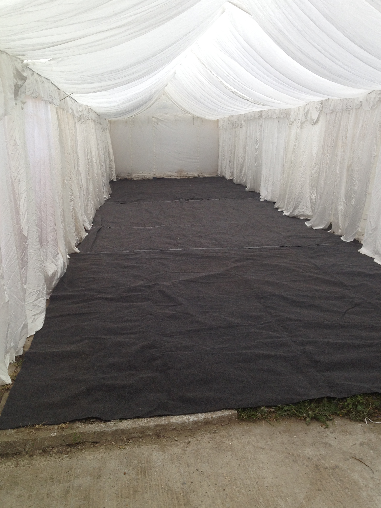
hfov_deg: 37.7
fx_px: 558
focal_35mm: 38
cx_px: 194
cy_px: 268
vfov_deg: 48.9
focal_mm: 4.28
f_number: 2.4
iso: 50
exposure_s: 1/241
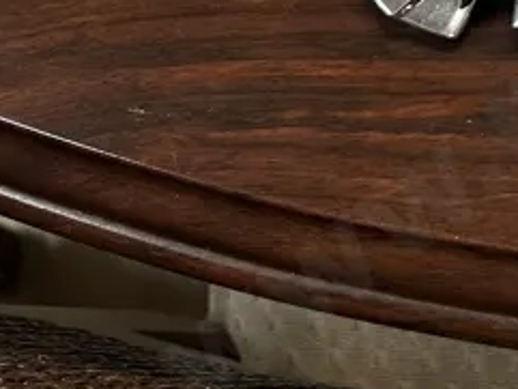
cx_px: 1055
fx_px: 1527
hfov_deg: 15.3
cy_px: -273
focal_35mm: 102
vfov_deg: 13.3
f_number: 1.78
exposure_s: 1/100
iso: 200
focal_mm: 6.86
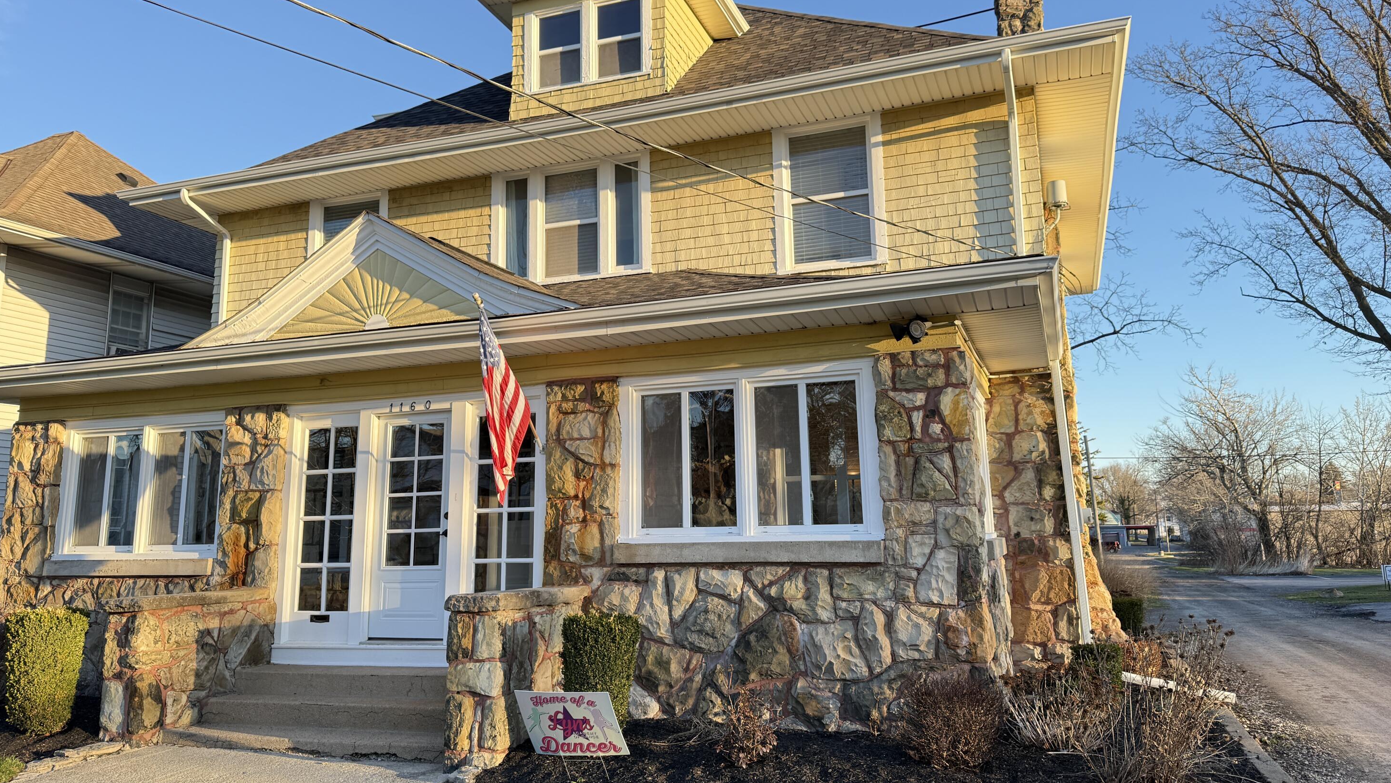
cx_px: 693
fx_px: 996
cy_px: 337
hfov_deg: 69.9
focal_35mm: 27
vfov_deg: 42.8
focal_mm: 6.76
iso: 100
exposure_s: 1/622
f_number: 1.78
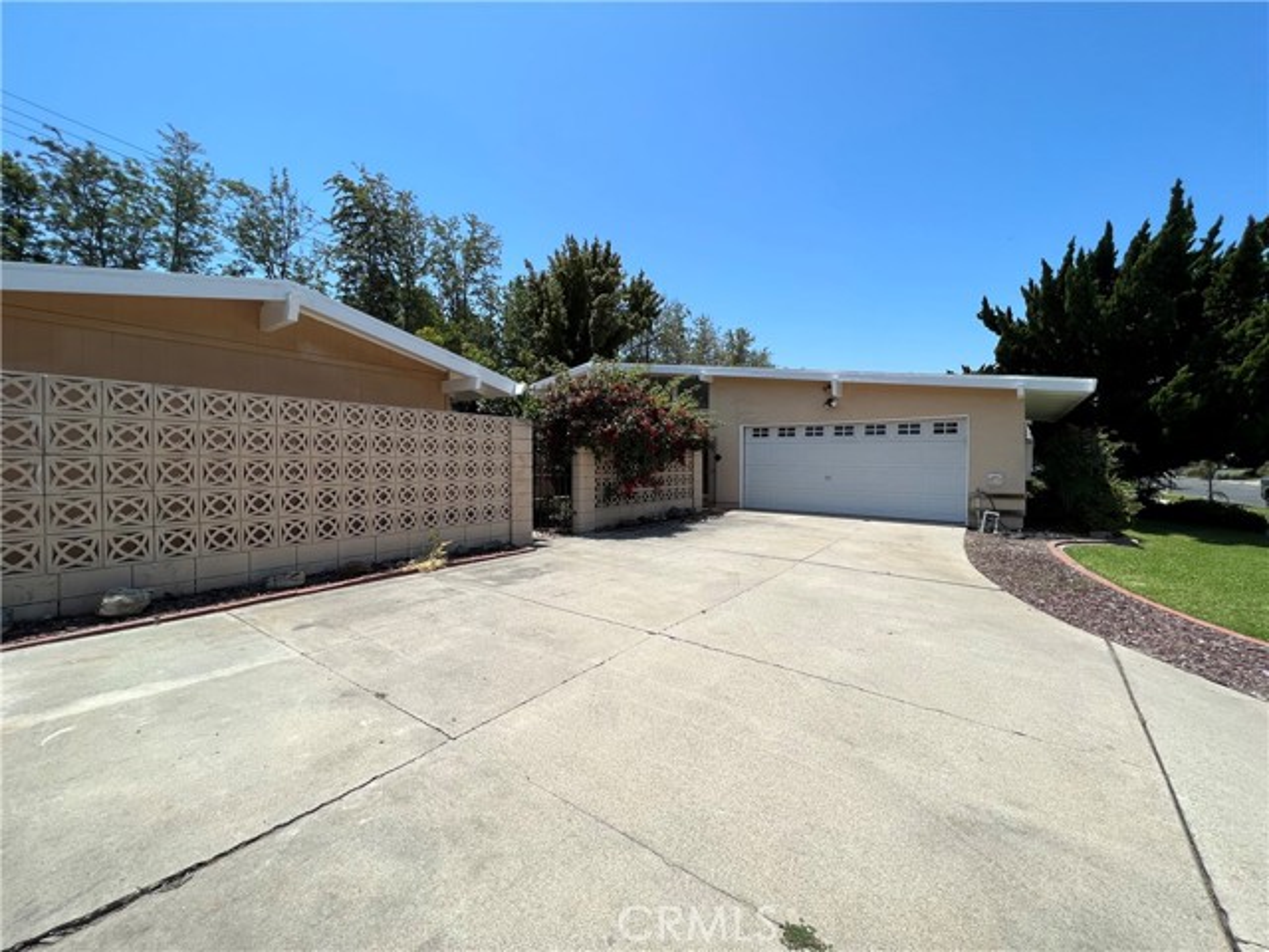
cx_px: 634
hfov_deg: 106.2
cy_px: 476
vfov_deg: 89.9
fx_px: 477
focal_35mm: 13
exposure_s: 1/1908
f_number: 1.8
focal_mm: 1.57
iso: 32
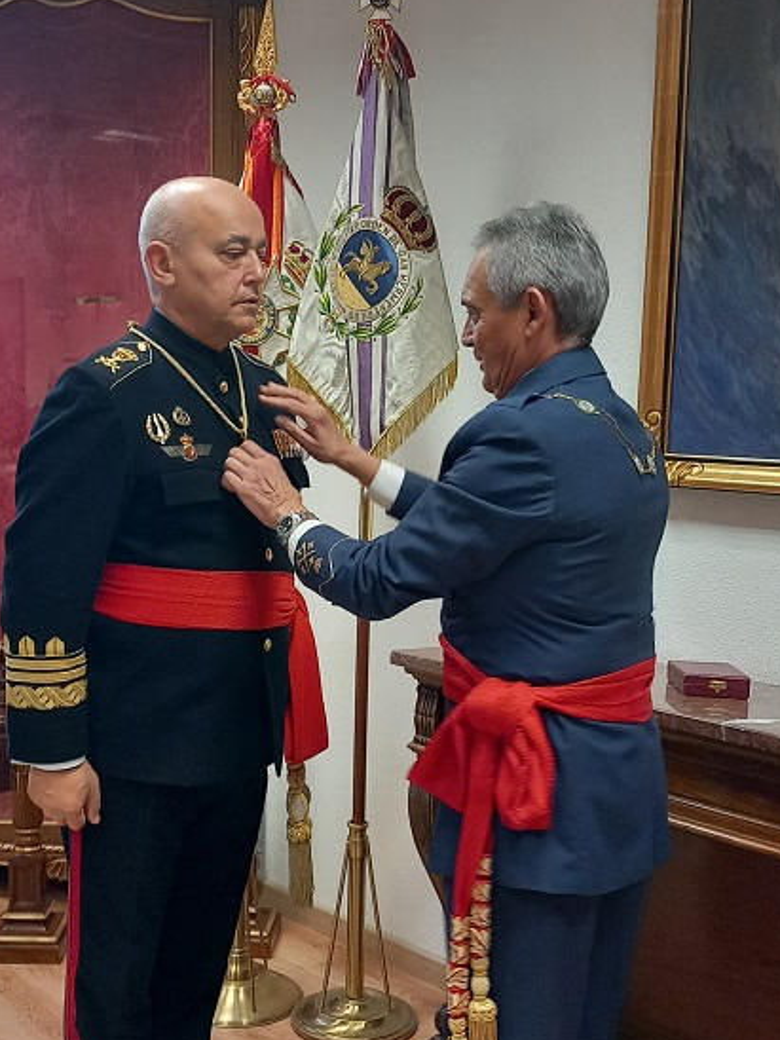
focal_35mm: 46
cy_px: 570
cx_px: 345
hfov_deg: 31.5
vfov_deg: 41.2
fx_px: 1382
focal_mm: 4
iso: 200
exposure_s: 1/33
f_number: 1.8
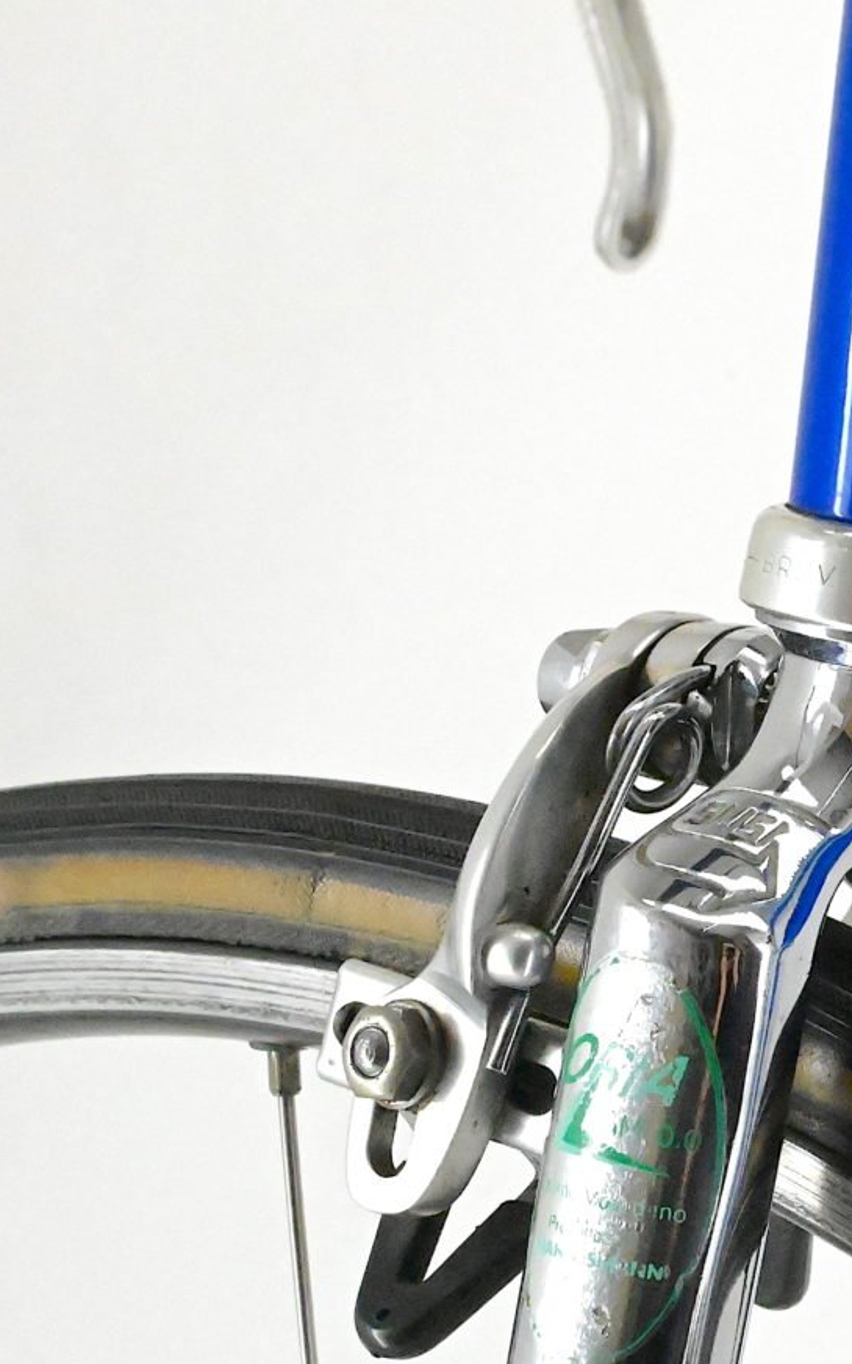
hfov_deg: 8.2
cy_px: 647
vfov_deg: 13.3
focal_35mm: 157
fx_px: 5833
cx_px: 1333
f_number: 20
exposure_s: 1/640
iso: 25600
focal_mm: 70
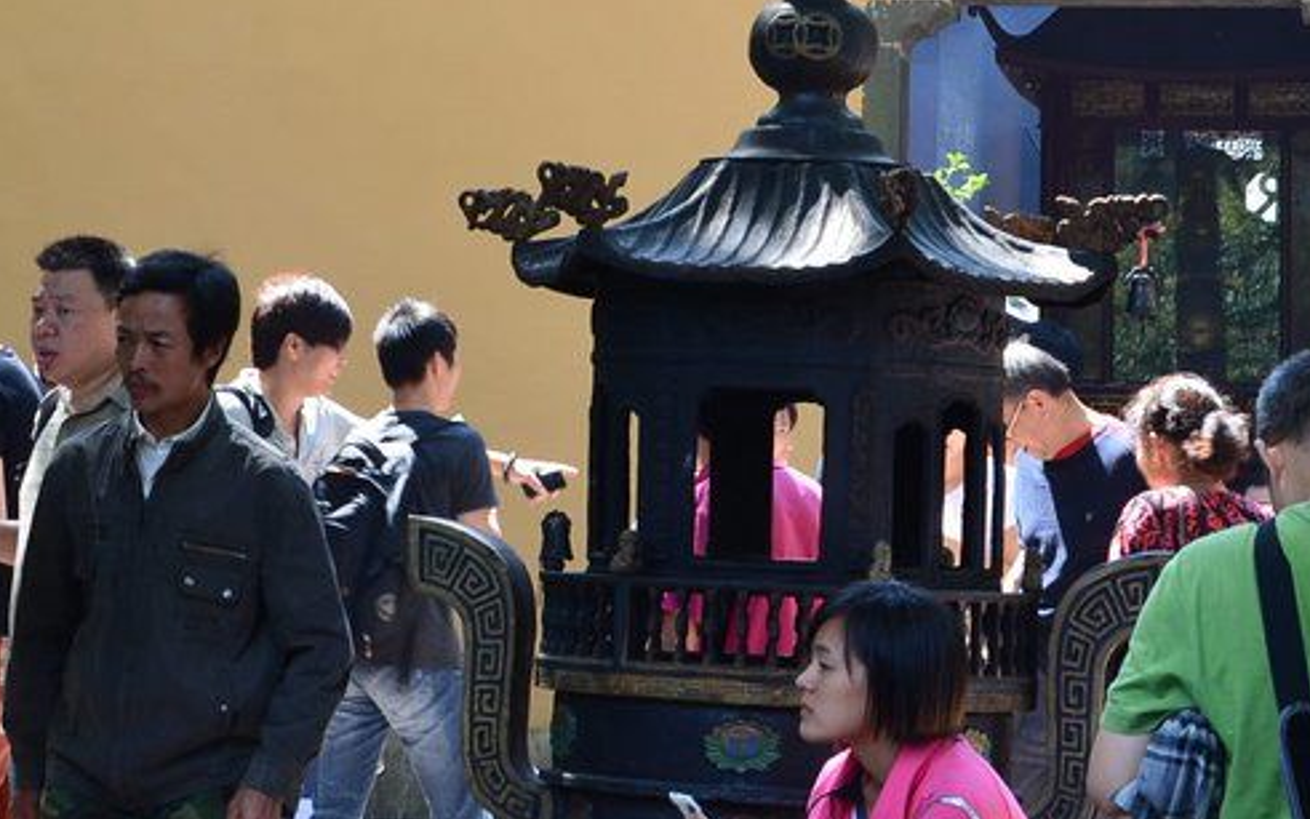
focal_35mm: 121
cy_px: -45
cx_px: 678
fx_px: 4320
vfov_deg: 10.7
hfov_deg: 17.2
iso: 320
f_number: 10
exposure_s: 1/60
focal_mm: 38
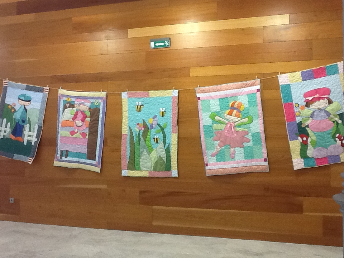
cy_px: 129
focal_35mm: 44
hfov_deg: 42.9
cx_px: 172
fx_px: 437
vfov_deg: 32.9
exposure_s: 1/30
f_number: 2.4
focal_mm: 2.03
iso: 160
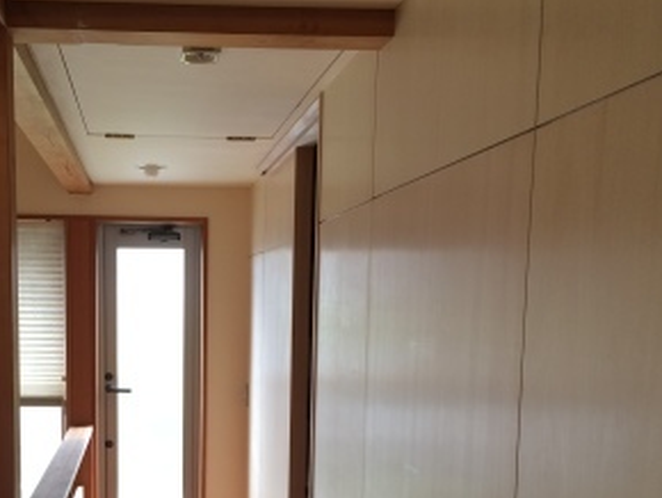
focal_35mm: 50
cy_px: 417
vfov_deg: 28.4
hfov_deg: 37.6
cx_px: 199
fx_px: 957
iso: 80
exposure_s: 1/30
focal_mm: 4.15
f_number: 2.2
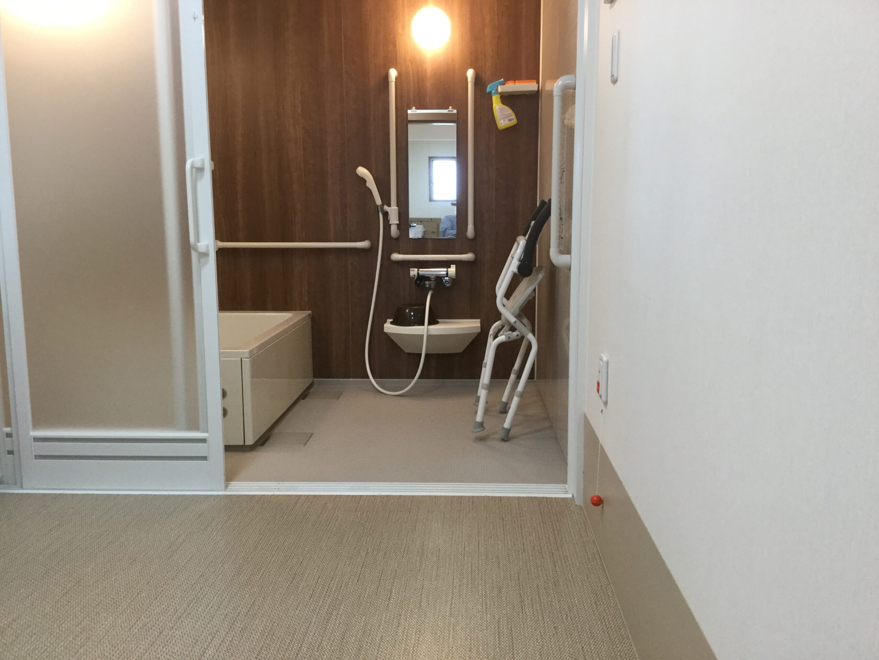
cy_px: 330
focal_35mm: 31
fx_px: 787
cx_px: 440
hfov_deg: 58.4
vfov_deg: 45.4
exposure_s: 1/30
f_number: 2.4
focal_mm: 3.3
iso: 80
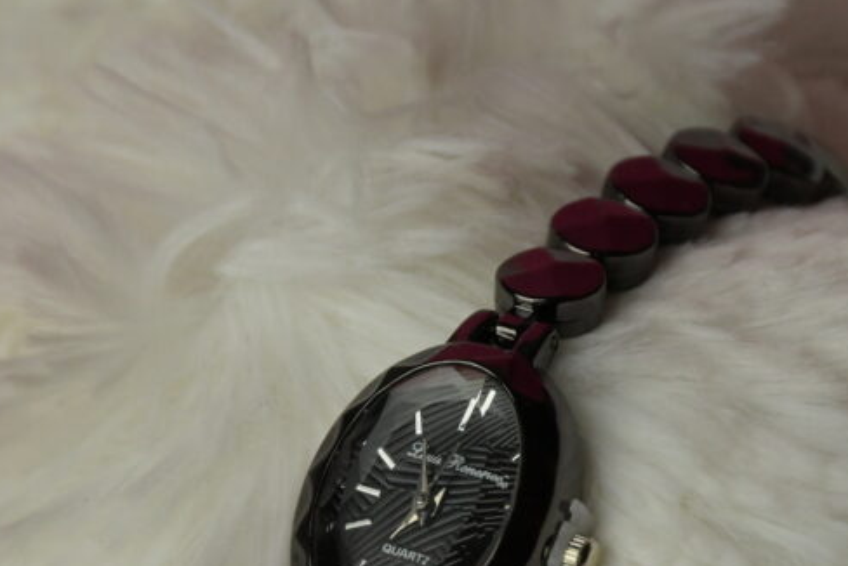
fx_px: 9121
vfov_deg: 3.6
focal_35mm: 387
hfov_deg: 5.3
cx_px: 422
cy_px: 622
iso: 2500
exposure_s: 1/500
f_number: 11
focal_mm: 140
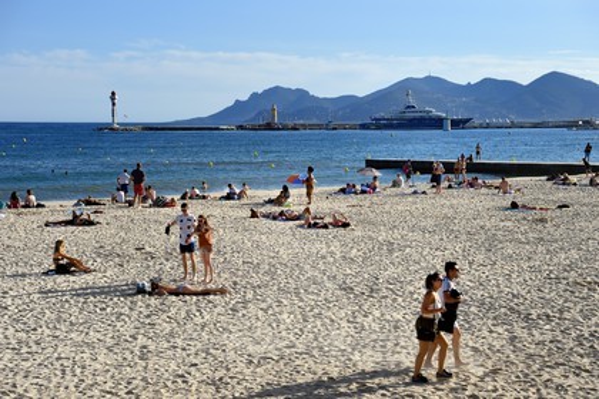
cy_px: 200
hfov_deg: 28.8
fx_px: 1165
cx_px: 300
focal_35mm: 70
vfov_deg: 19.5
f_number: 11
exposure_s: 1/400
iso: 200
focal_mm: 70
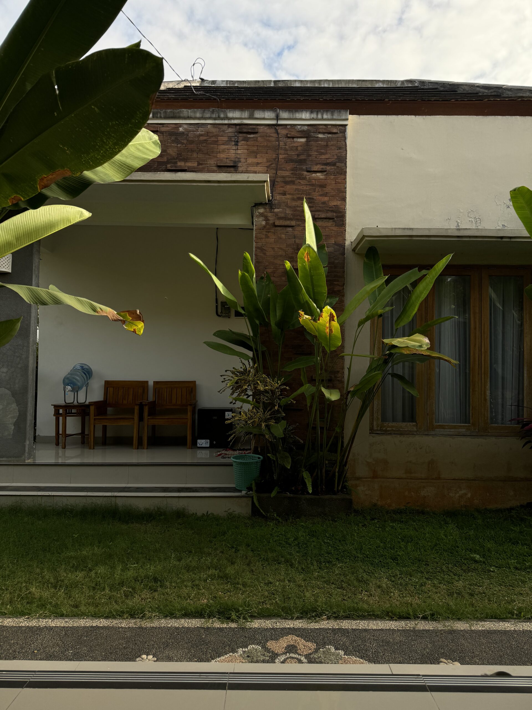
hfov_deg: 56.8
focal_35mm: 24
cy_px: 355
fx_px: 492
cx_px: 266
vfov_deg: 71.6
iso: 80
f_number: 1.78
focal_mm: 6.76
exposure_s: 1/2710
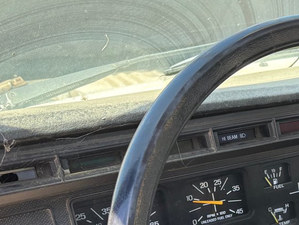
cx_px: 345
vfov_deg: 19.4
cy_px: 277
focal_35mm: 71
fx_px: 614
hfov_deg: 25.1
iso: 80
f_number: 1.6
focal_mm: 5.96
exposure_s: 1/243
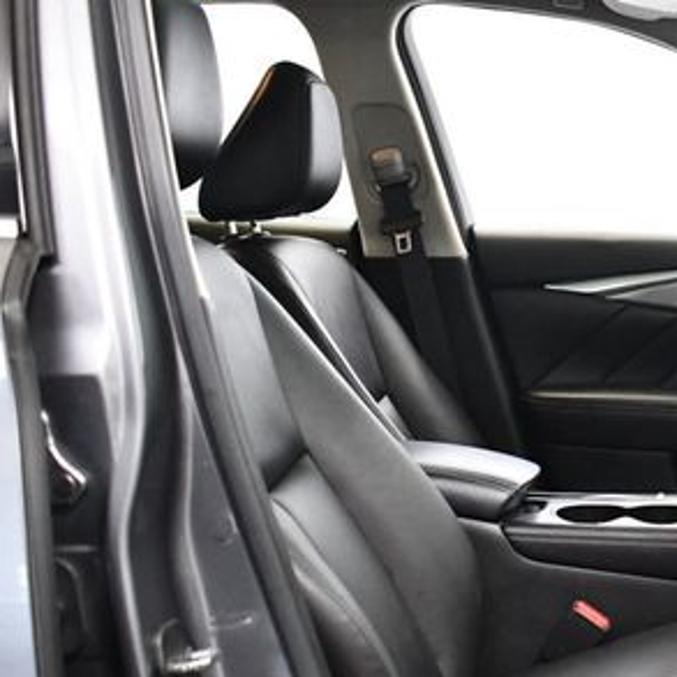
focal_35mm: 67
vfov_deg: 25.7
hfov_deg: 24.4
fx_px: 1482
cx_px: 698
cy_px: 402
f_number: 3.5
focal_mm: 18
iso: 3200
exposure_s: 1/125
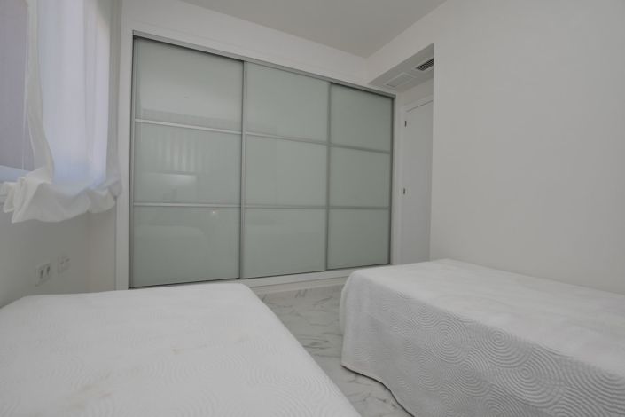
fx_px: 260
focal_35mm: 15
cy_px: 208
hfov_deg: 100.4
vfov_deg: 77.3
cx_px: 312
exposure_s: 1/250
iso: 200
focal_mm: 10
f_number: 7.1
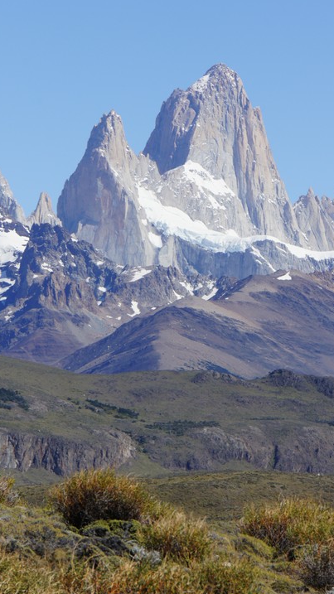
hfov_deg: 5.4
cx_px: 187
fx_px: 3529
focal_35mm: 224
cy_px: 297
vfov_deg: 9.6
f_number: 13
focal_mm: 142
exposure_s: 1/400
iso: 200
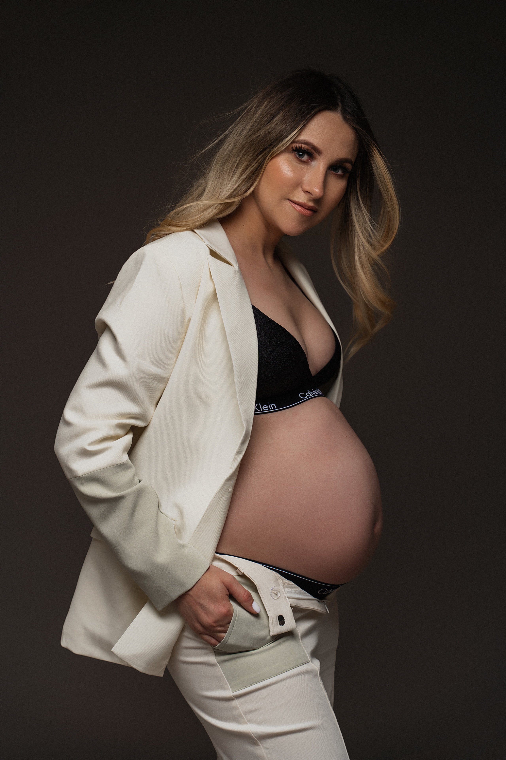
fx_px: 1581
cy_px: 380
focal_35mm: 75
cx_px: 253
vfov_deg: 27.0
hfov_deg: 18.2
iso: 200
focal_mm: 75
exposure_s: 1/160
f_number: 5
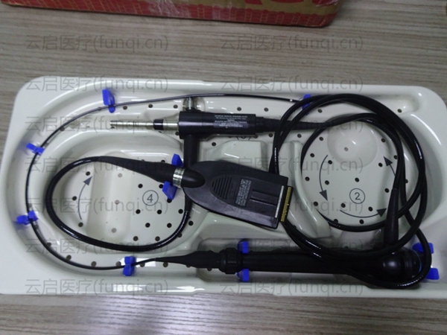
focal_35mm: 24
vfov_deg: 56.8
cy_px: 168
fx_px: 310
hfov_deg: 71.6
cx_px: 224
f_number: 3.5
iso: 640
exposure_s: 1/30
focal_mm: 4.1
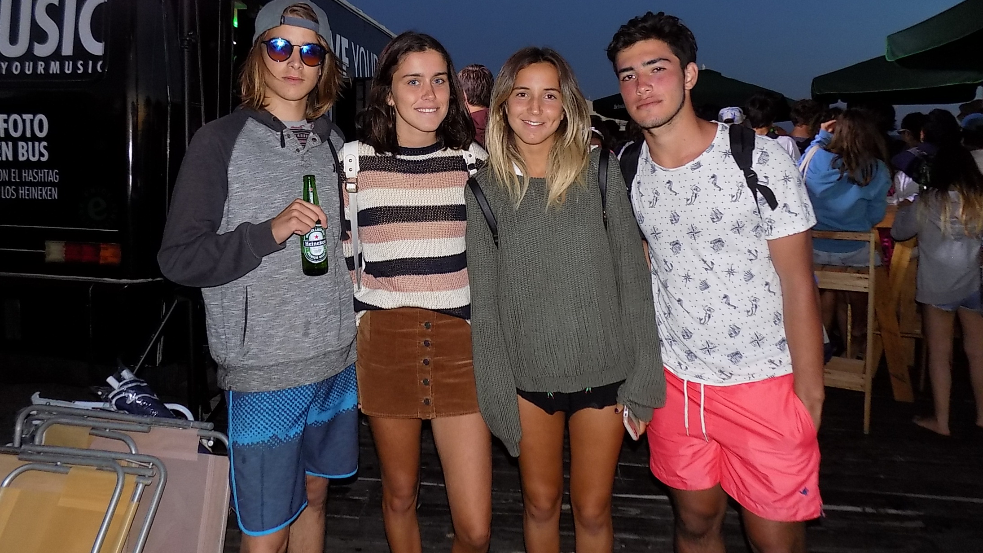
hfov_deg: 71.9
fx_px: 678
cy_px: 208
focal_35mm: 26
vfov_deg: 44.0
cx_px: 474
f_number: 3.1
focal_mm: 4
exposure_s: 1/30
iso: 200
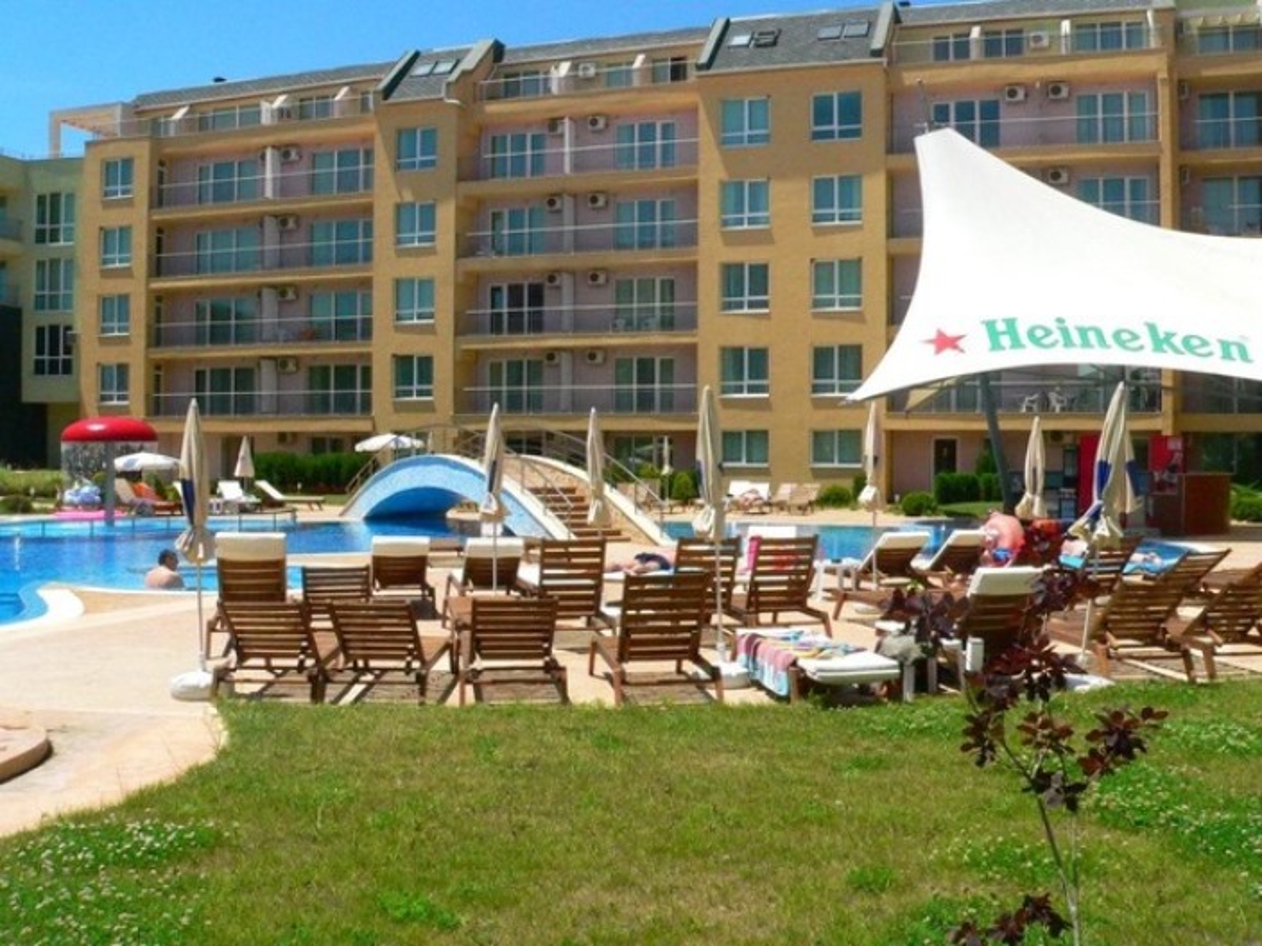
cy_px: 473
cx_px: 631
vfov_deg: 39.7
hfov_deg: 51.4
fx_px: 1312
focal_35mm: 36
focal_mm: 6
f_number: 8
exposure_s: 1/1000
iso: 400
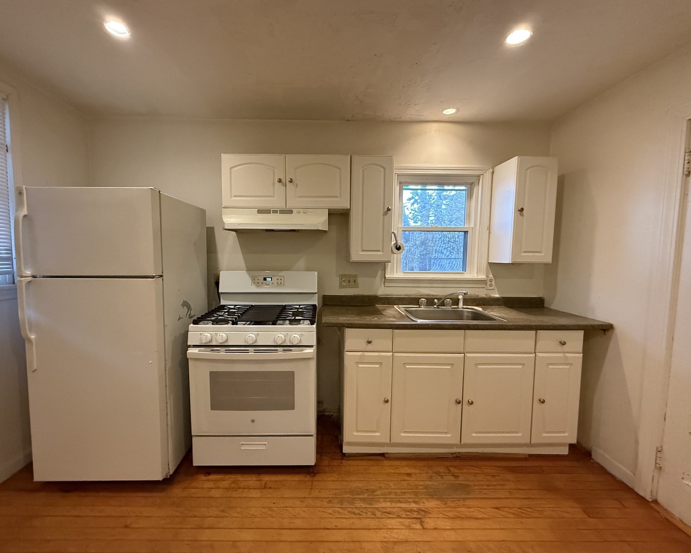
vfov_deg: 84.0
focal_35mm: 15
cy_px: 277
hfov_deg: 96.7
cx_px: 330
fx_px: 307
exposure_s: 1/60
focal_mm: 2.22
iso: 640
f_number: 2.2
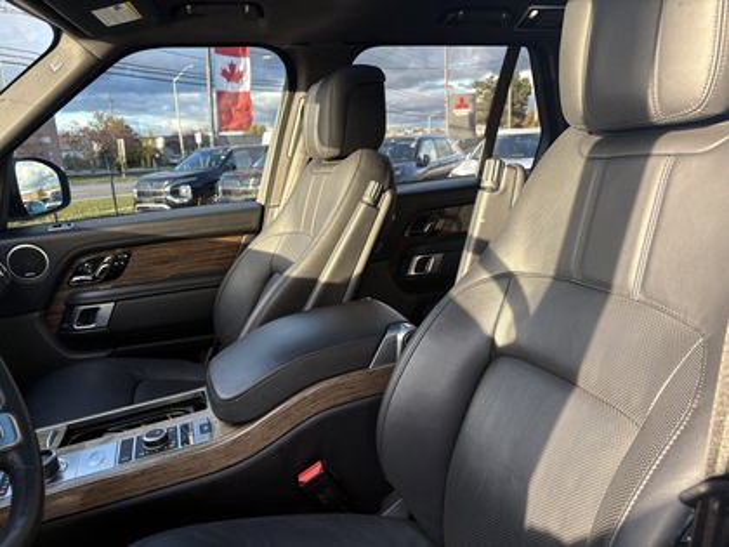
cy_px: 274
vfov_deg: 53.1
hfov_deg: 67.3
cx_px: 364
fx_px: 548
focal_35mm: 26
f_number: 1.6
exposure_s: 1/121
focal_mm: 5.96
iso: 64
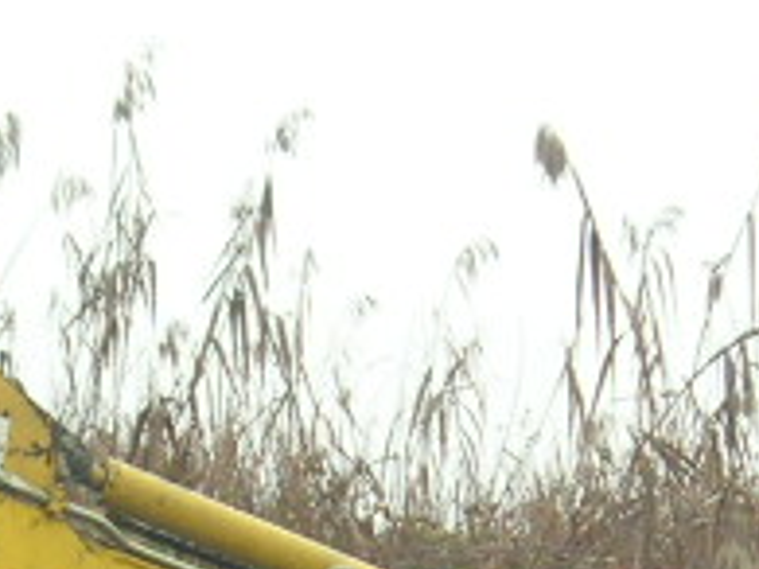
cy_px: 1064
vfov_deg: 7.2
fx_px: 4383
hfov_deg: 9.9
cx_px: 440
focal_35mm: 200
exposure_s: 1/210
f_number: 2.8
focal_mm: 7.8
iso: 100
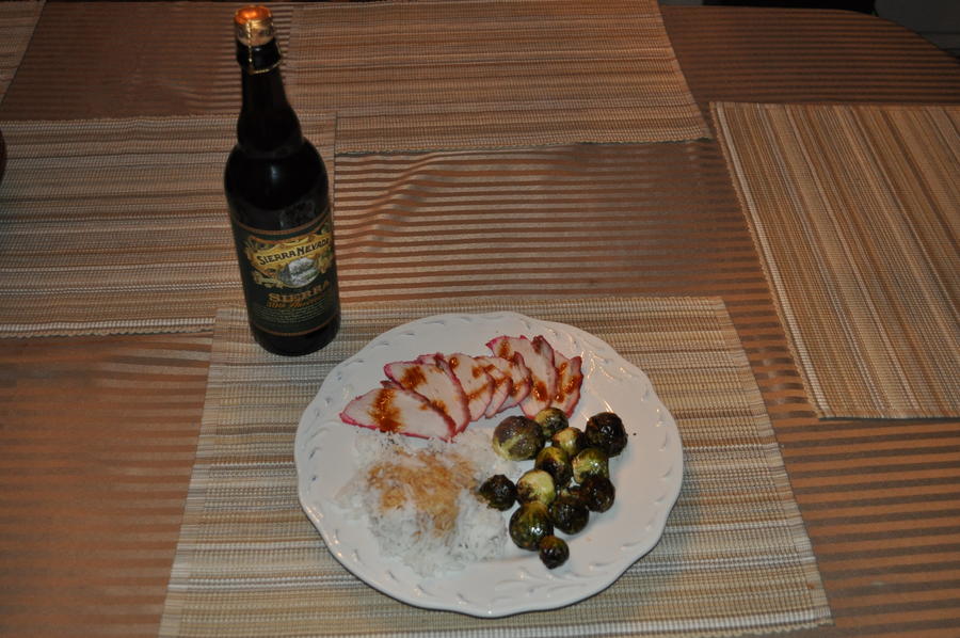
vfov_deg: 34.1
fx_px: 1039
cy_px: 319
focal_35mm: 39
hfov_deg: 49.6
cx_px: 480
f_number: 4.2
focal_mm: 26
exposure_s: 1/60
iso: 800
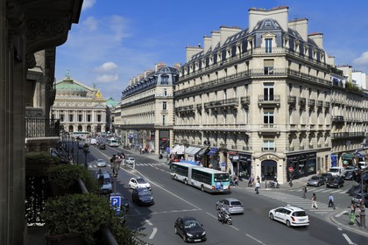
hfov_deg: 50.7
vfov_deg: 35.1
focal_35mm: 38
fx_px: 388
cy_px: 122
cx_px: 184
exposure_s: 1/200
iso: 200
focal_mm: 38
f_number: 14
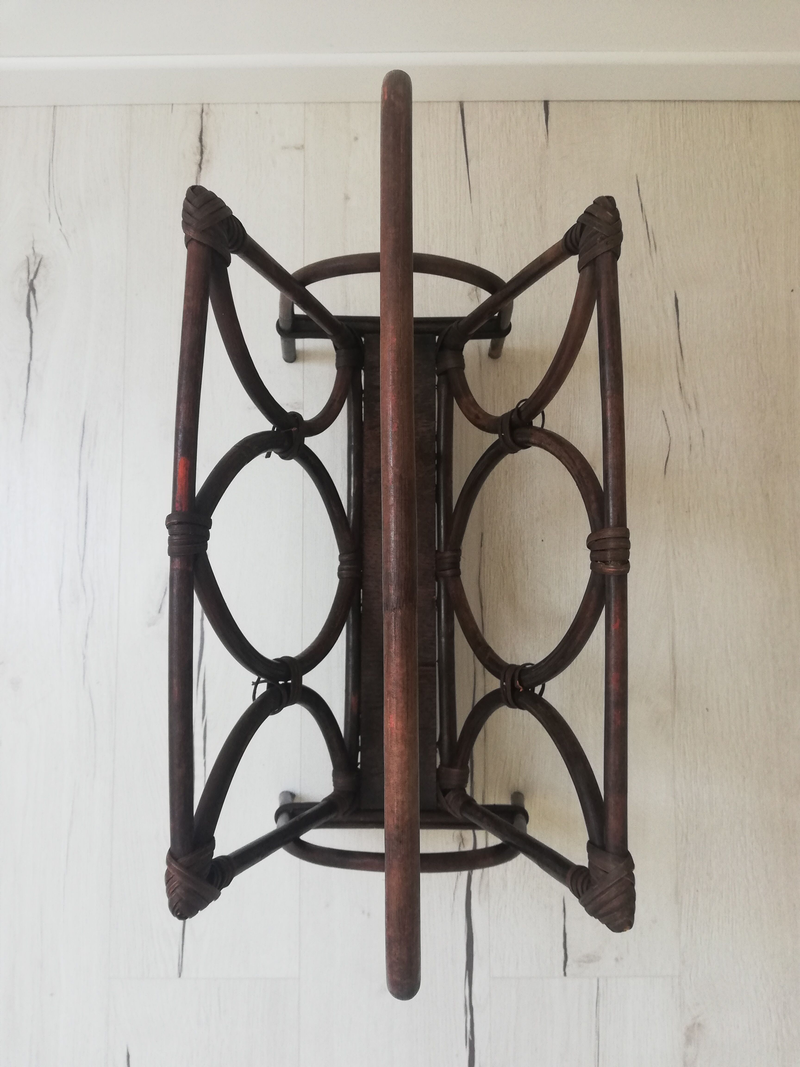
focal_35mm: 26
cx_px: 400
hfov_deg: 53.1
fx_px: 801
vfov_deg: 67.3
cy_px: 534
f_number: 2.2
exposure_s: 1/33.3
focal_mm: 3.81
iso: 125
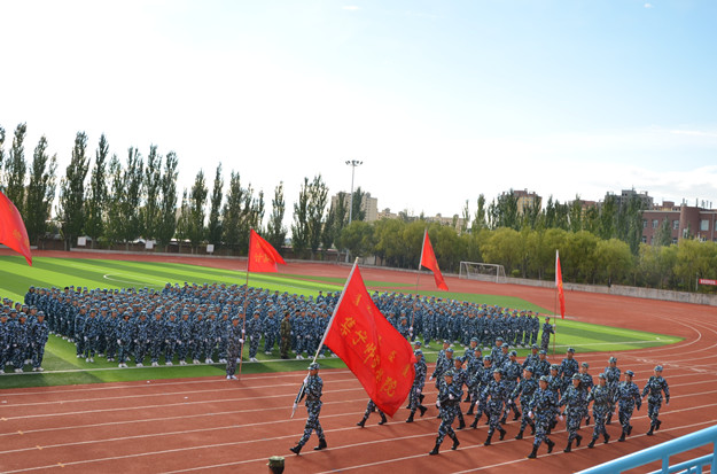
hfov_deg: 51.4
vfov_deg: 35.3
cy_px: 237
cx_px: 358
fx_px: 745
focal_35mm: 38
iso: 100
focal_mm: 25
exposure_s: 1/200
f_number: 7.1
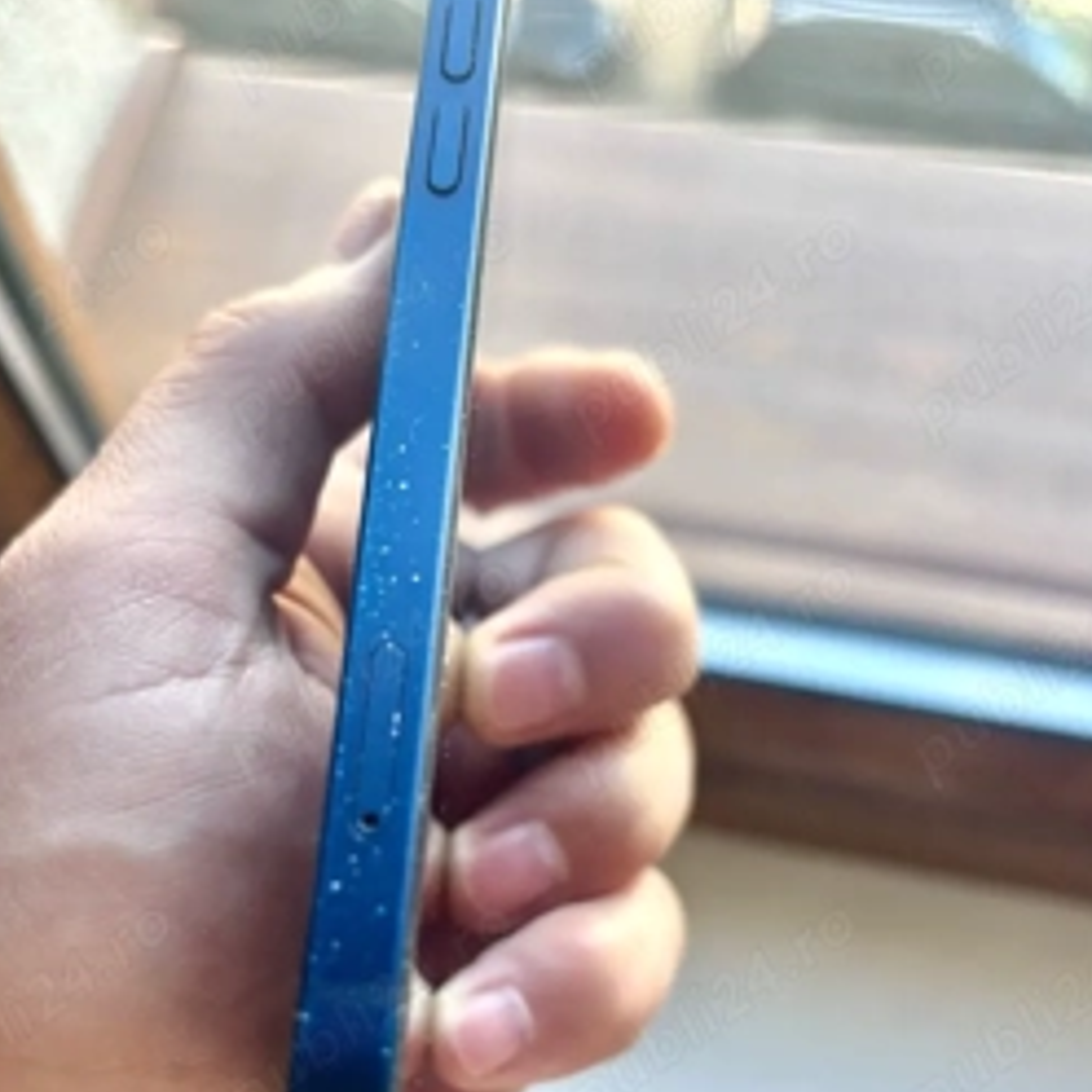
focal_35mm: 37
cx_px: 458
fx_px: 1321
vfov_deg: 44.3
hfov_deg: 44.8
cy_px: 722
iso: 80
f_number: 1.6
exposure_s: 1/121
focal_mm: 5.96
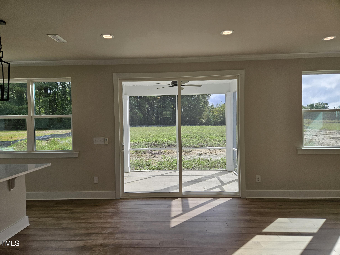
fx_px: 226
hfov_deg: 73.9
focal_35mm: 23
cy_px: 128
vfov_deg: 58.9
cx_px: 170
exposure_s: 1/1182
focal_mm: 5.4
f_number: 1.8
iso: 40
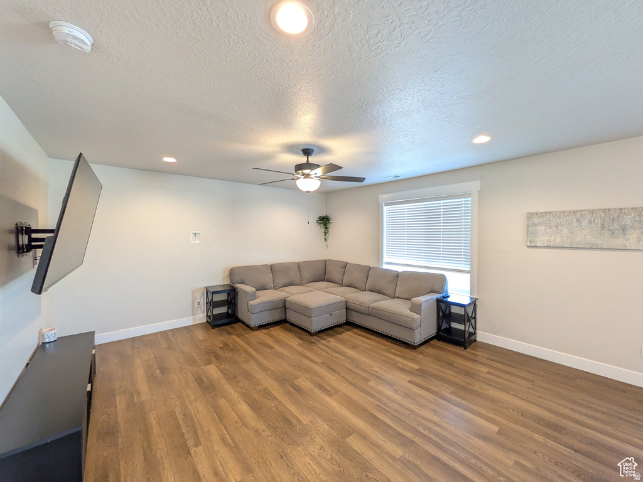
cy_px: 241
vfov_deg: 85.7
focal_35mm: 14
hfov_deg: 102.1
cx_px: 322
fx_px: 260
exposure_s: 1/60
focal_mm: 1.83
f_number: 2.2
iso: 261
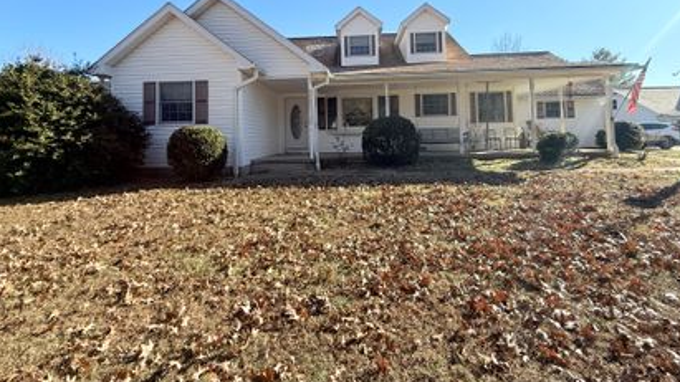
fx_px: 288
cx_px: 340
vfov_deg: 65.3
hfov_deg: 99.4
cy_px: 128
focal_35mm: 16
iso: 64
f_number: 2.2
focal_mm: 2.22
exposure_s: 1/751
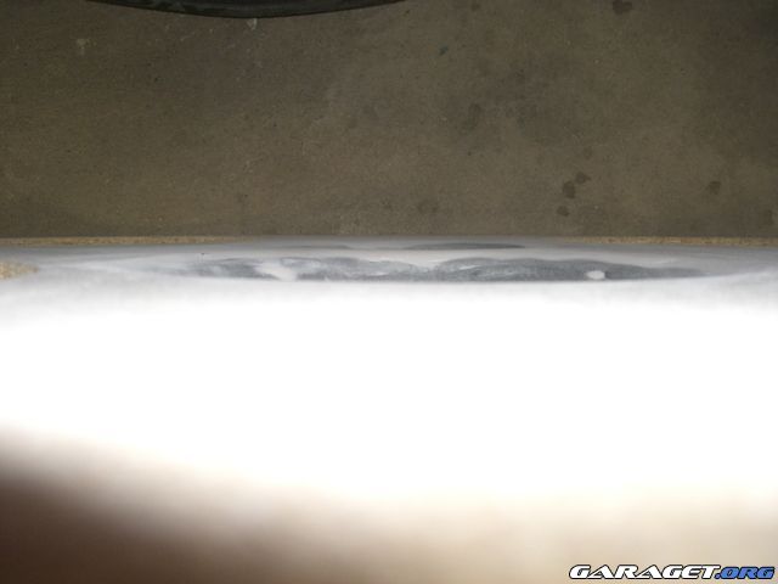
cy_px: 292
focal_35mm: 38
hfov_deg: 49.0
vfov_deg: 37.7
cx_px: 389
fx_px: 854
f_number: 2.7
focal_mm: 6.2
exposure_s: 1/60
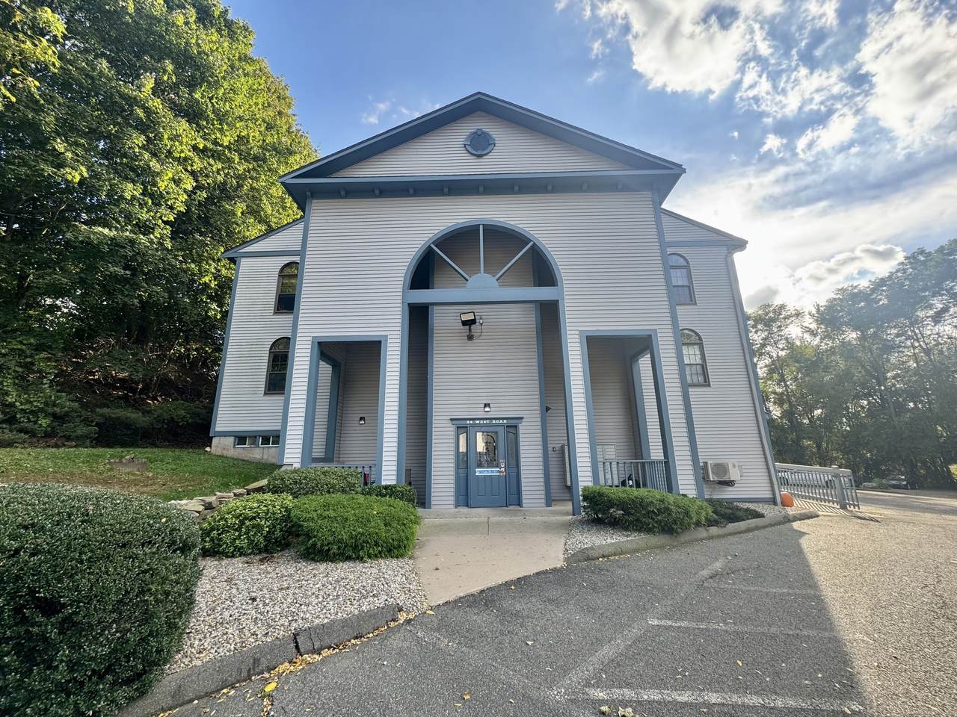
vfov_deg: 85.7
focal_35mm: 14
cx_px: 478
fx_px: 387
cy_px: 358
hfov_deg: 102.1
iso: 40
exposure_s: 1/267
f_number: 2.2
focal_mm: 2.22
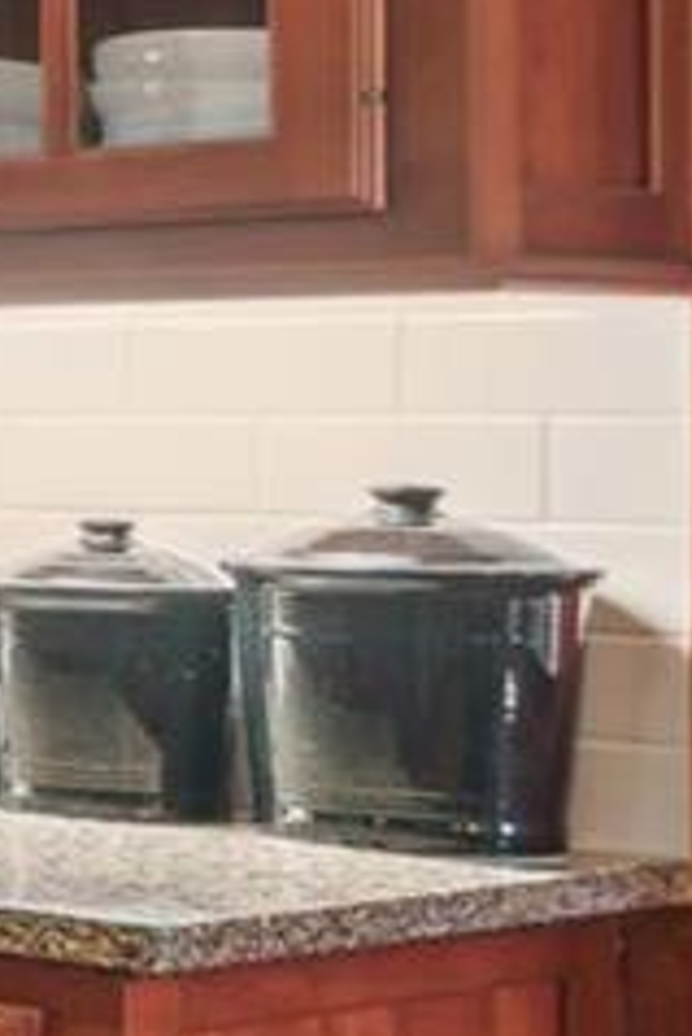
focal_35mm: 94
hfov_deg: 6.5
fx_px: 2706
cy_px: 394
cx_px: -2677
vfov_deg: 21.6
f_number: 8
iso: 100
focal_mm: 14
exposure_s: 1/4
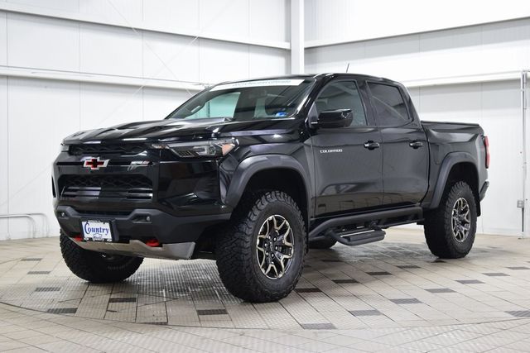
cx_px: 265
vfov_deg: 23.8
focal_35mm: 57
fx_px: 839
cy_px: 176
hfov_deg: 35.0
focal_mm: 38
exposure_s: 1/15
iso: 720
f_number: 6.3
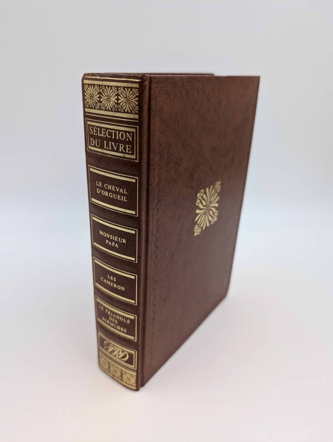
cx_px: 166
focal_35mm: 24
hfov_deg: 56.9
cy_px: 221
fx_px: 307
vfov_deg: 71.5
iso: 92
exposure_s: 1/86.9
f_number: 1.68
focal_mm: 6.9
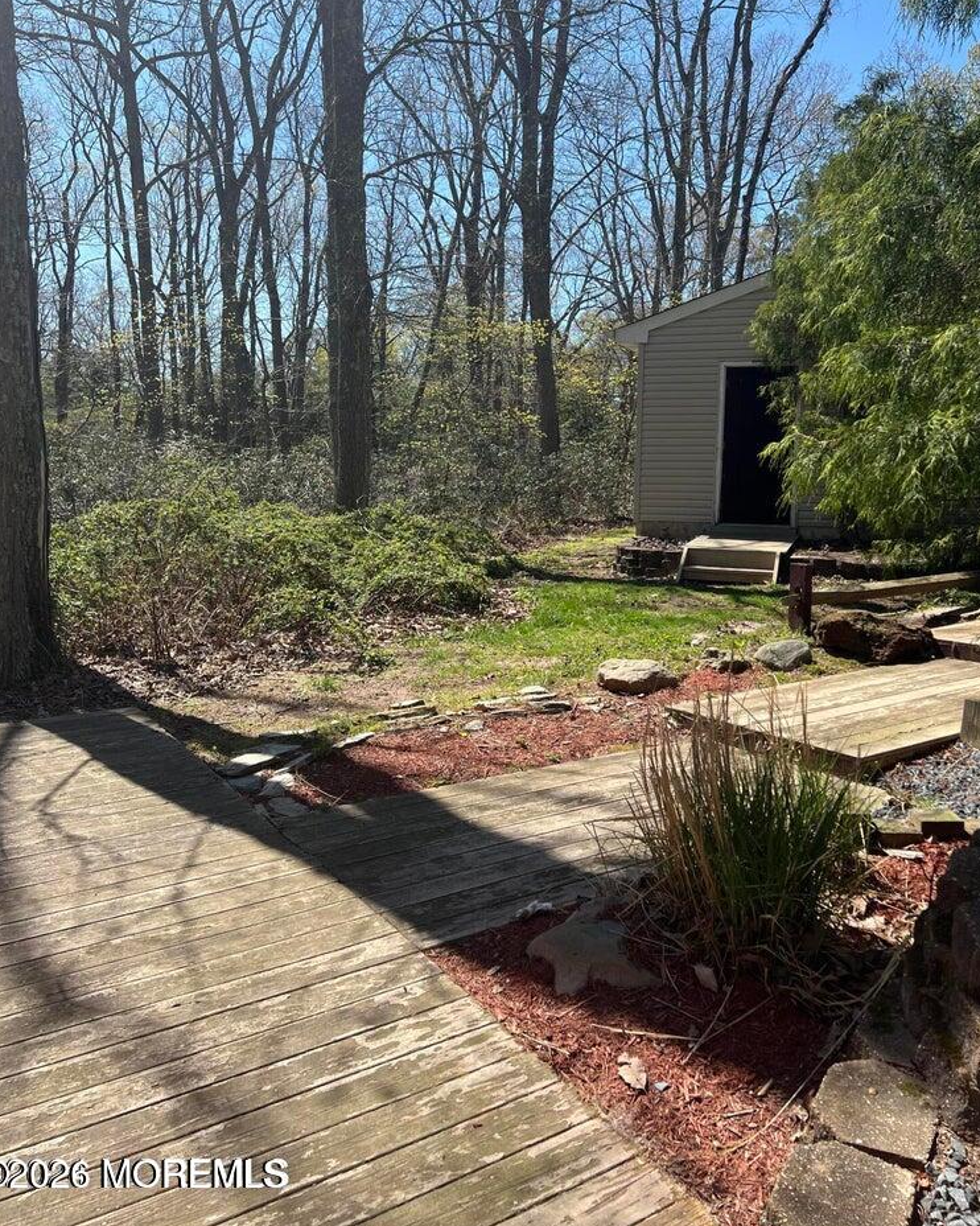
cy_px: 559
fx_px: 1015
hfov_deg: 51.5
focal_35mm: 28
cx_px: 481
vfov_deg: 62.1
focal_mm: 5.7
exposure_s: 1/2632
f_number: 1.5
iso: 50
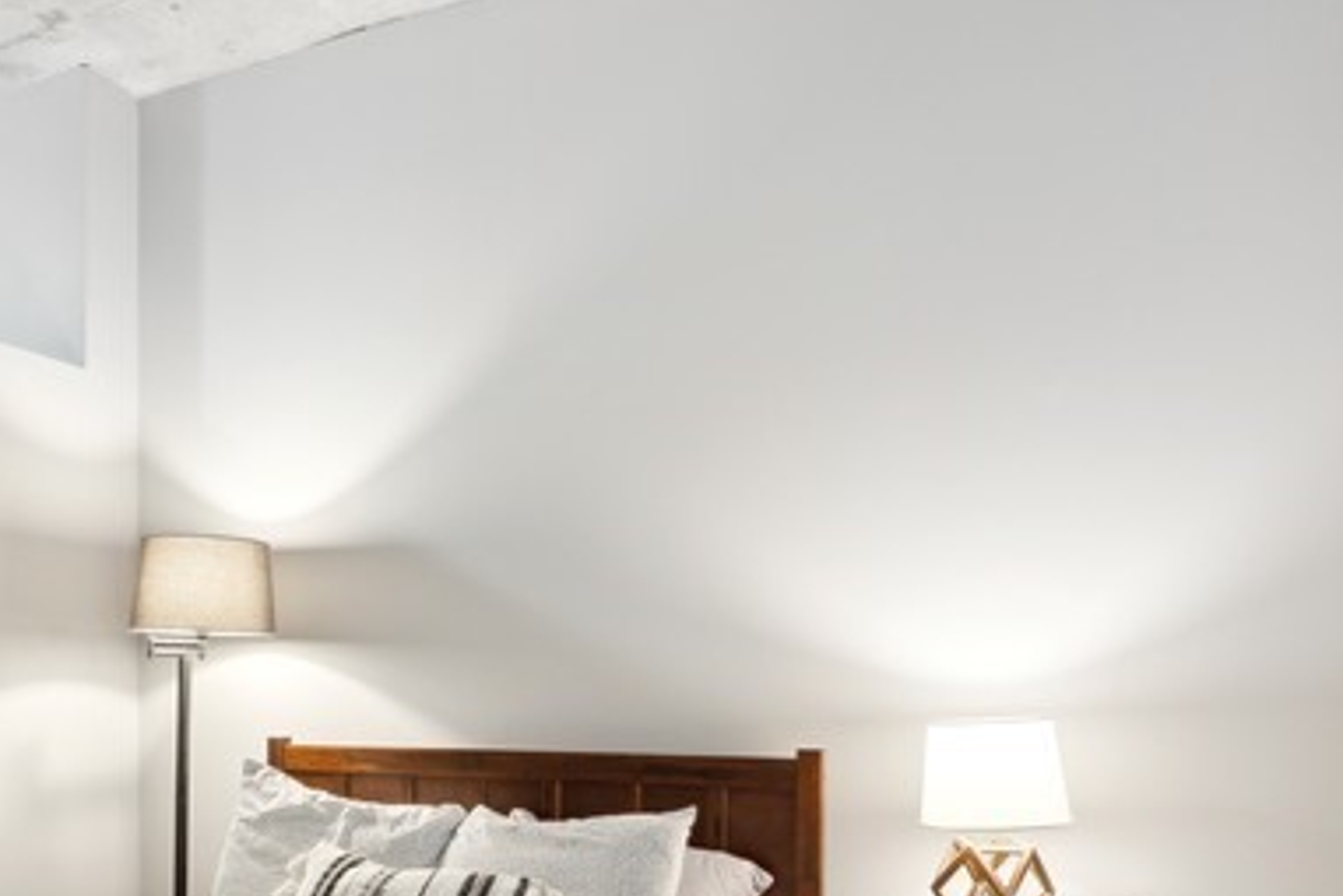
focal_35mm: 33
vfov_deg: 38.9
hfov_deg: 55.8
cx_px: 429
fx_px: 1231
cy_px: 682
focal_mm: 14
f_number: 9.5
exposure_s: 1/4
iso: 200
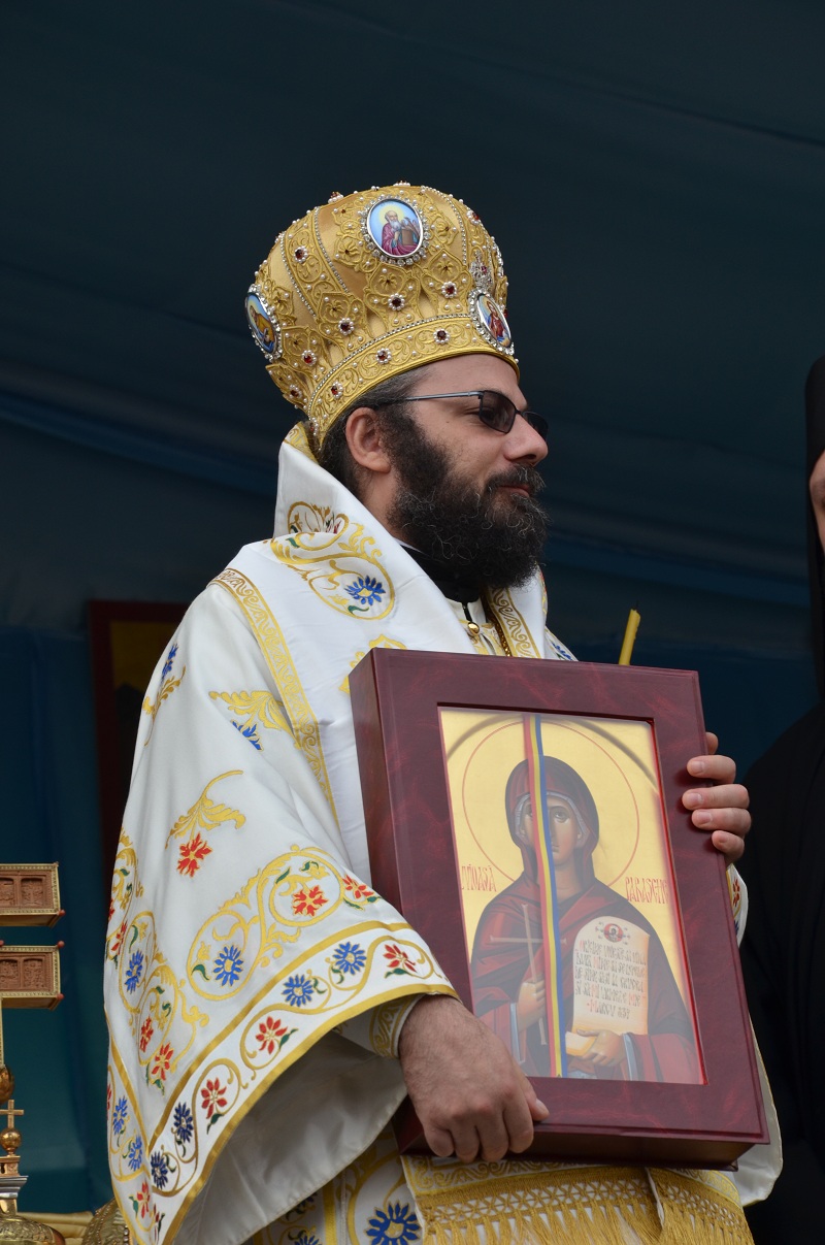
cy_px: 622
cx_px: 412
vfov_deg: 13.1
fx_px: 5436
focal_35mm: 158
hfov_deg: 8.7
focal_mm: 105
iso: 250
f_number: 10
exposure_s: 1/200
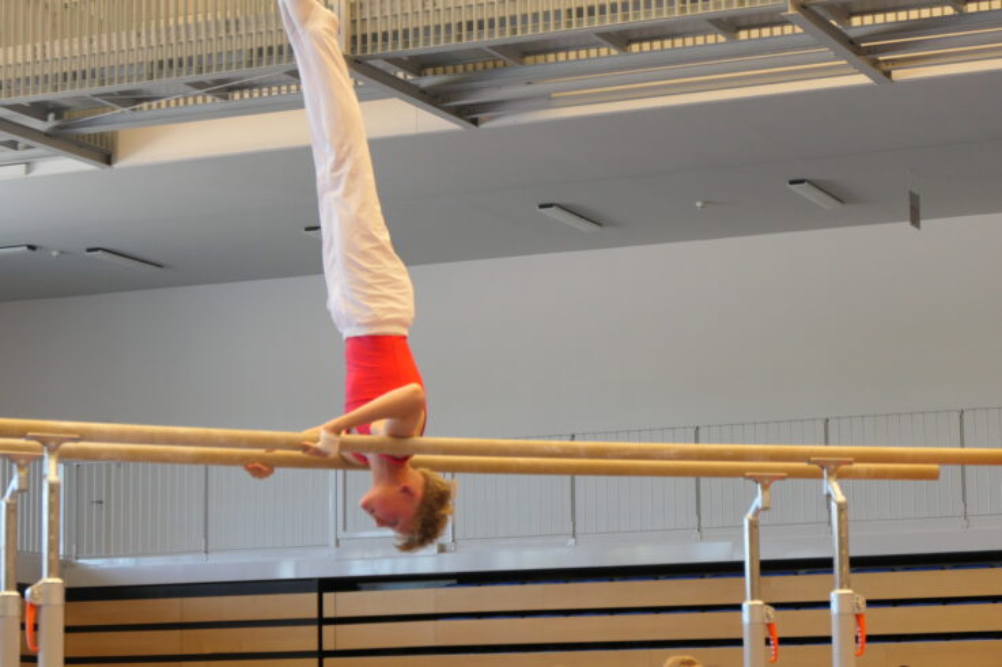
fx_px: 2810
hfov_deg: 20.2
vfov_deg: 13.5
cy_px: 334
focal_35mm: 101
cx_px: 501
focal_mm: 37
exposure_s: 1/80
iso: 800
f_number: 5.3
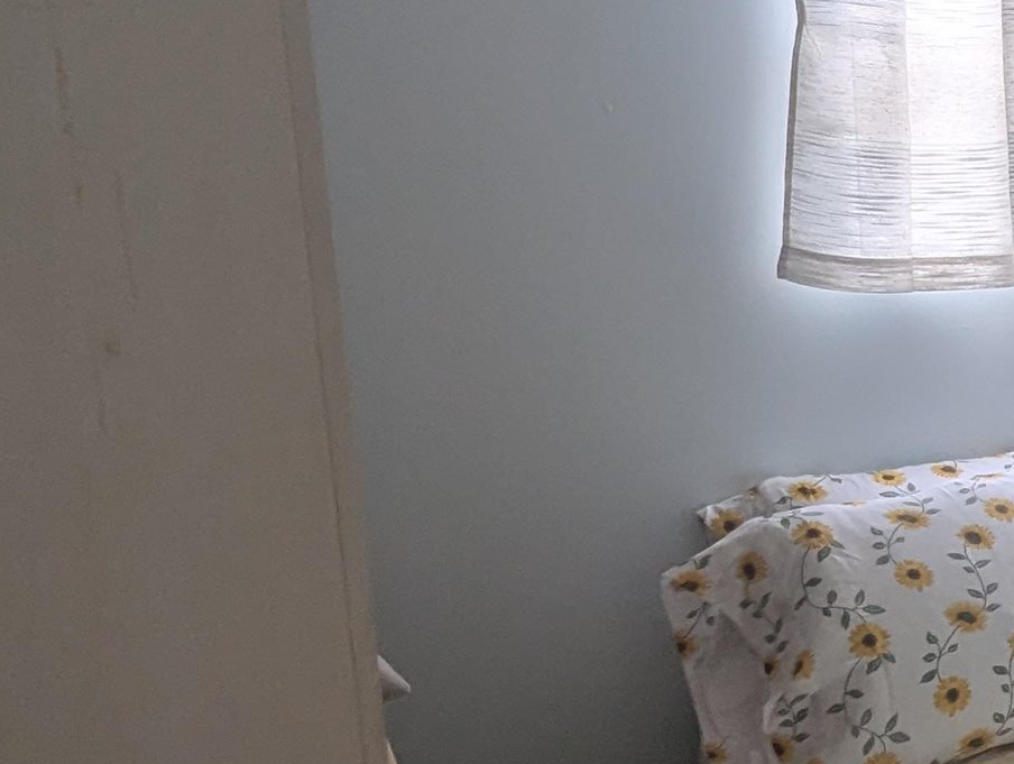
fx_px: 1291
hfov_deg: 33.4
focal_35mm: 44
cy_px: 436
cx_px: 1266
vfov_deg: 32.9
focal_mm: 1.95
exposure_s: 1/38.2
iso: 46
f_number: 2.2
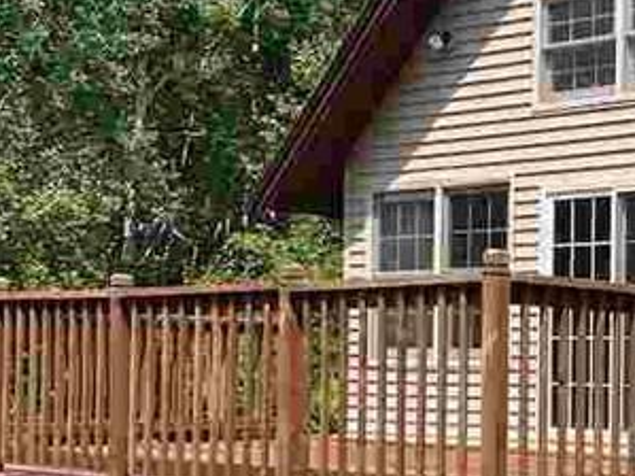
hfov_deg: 21.7
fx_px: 1632
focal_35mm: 89
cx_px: 535
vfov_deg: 16.5
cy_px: 355
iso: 50
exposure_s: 1/2252
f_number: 1.5
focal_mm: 5.7
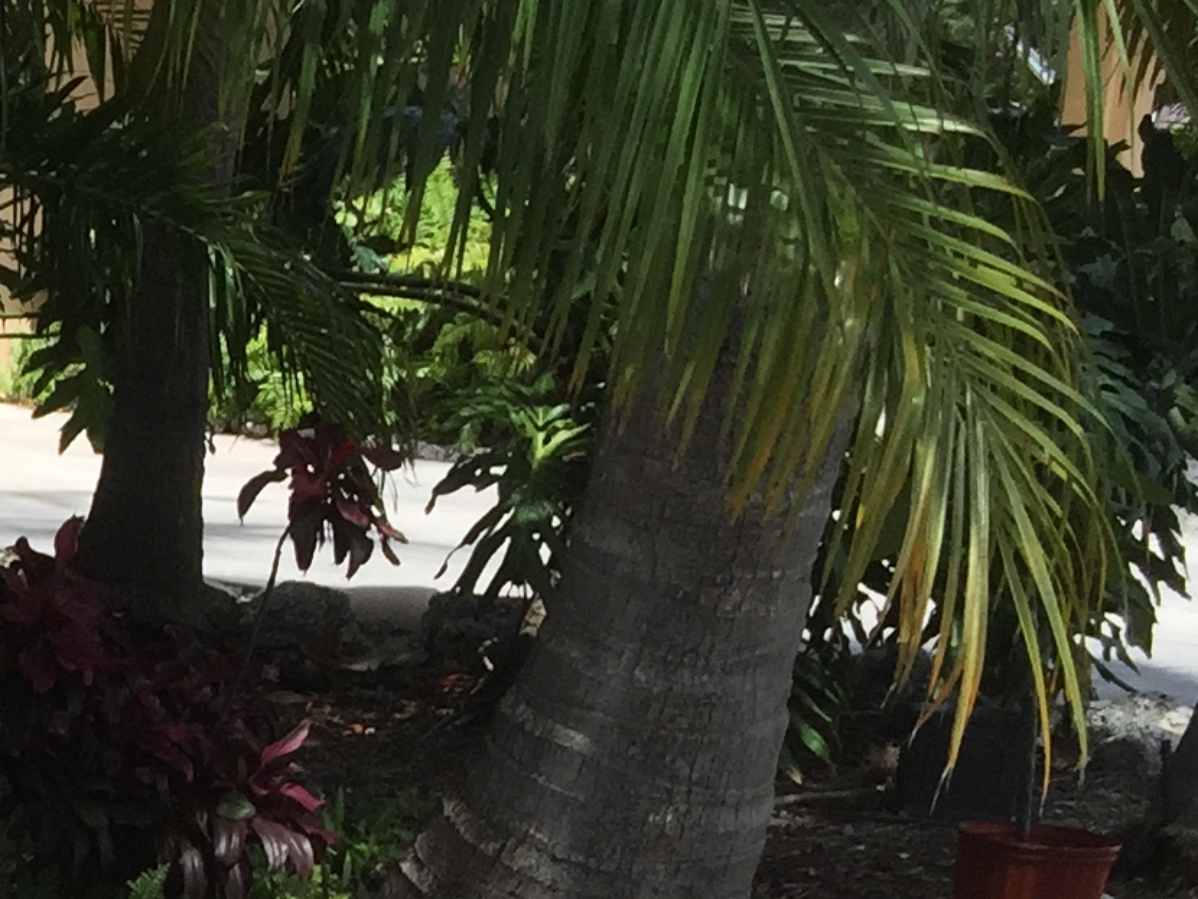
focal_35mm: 114
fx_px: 3946
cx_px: -1051
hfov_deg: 14.8
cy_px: 1303
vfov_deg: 12.4
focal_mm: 4.15
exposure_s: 1/1236
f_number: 2.2
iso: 32
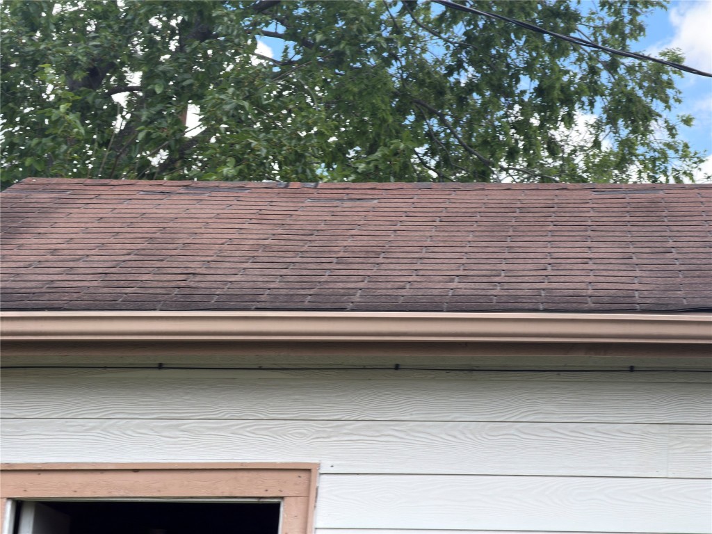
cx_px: 356
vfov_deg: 14.8
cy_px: 267
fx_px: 2057
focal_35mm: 100
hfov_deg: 19.6
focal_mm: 16.89
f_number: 2.8
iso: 50
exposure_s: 1/435
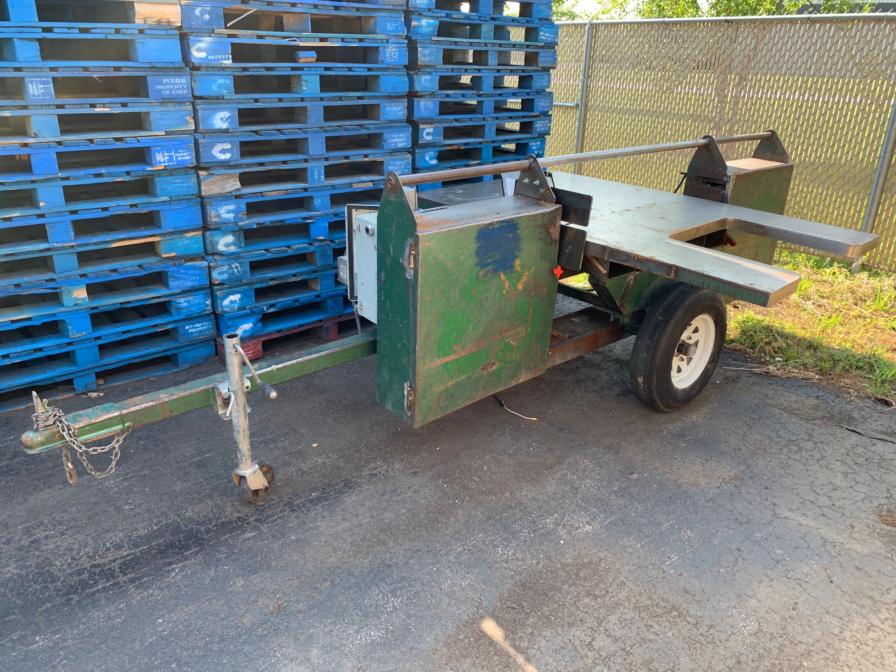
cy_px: 336
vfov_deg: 53.1
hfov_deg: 67.3
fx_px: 673
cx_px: 448
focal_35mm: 26
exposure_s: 1/133
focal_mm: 4.25
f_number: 1.8
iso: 25
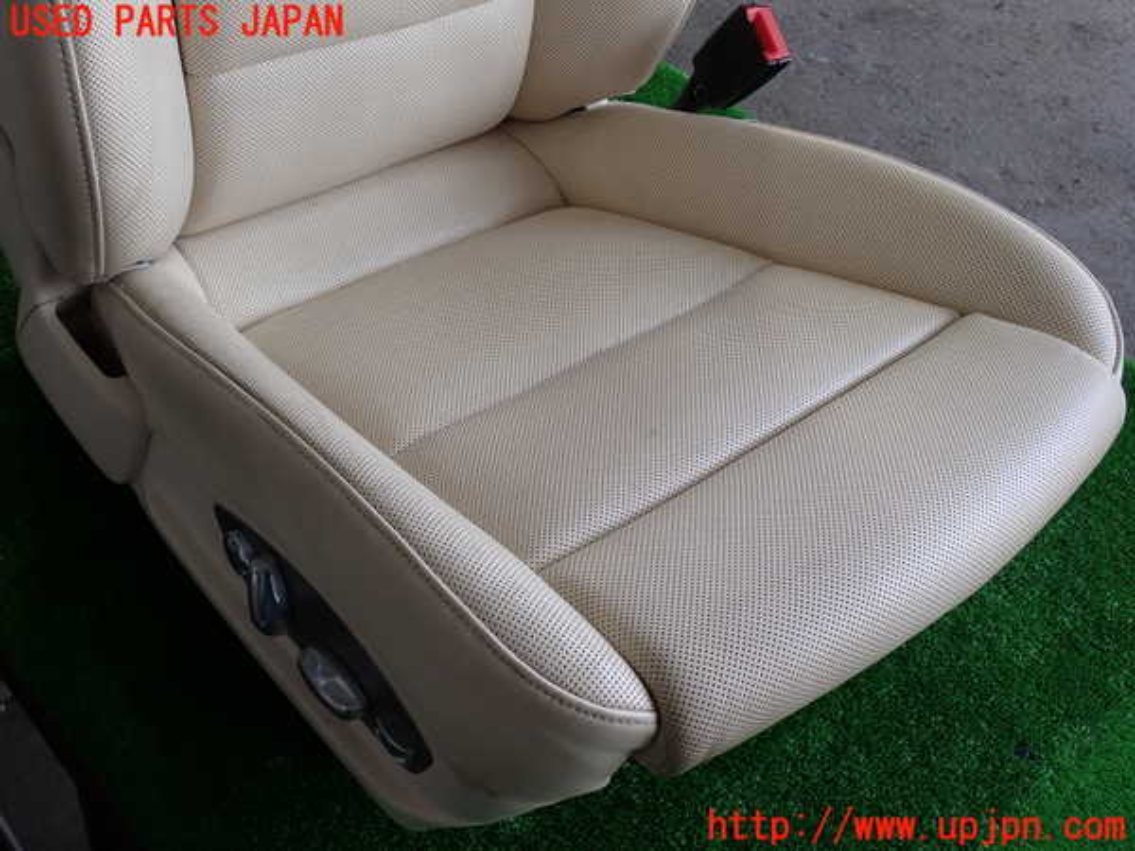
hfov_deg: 45.8
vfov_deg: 35.1
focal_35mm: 41
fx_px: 1344
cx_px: 568
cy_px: 426
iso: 100
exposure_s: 1/100
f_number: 4
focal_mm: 7.31
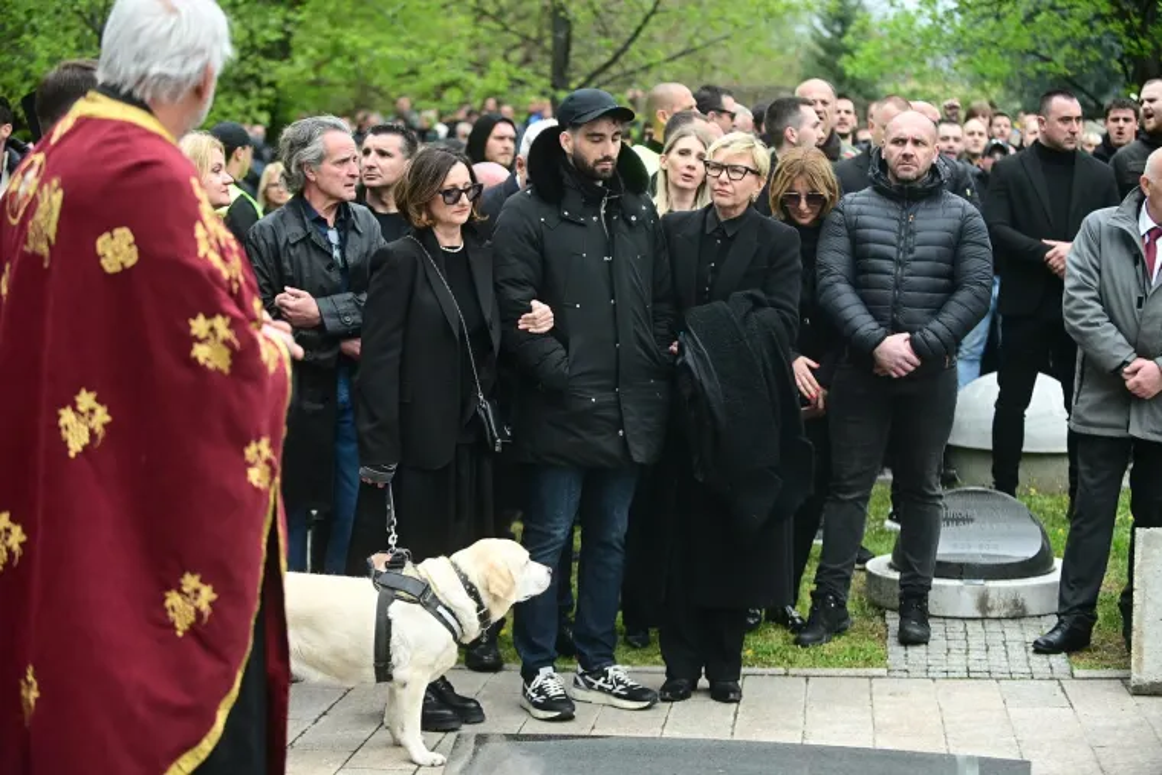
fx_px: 2421
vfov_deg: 18.2
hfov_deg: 27.0
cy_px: 388
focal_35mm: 75
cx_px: 581
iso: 640
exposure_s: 1/2000
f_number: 2.8
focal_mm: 75
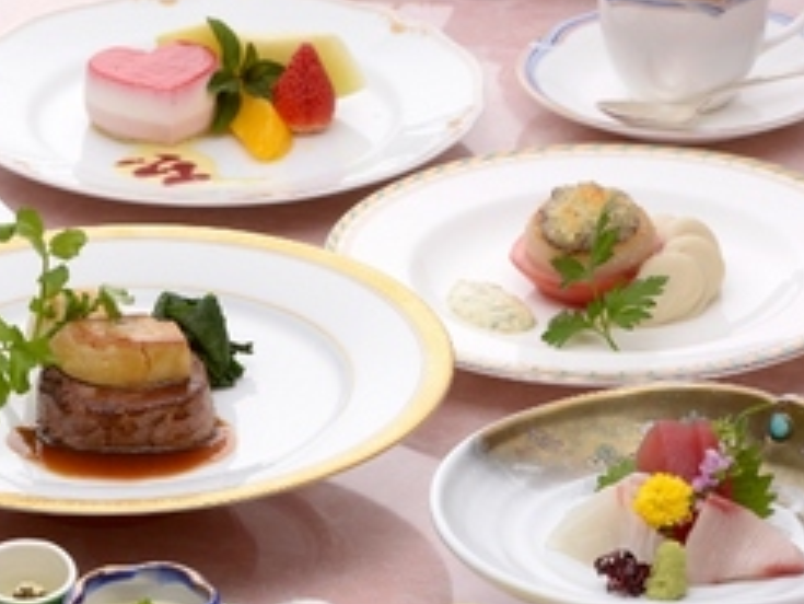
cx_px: 164
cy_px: 387
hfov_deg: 6.4
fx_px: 7180
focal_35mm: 309
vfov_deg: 4.8
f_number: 20
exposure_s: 1/80
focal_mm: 175
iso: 100
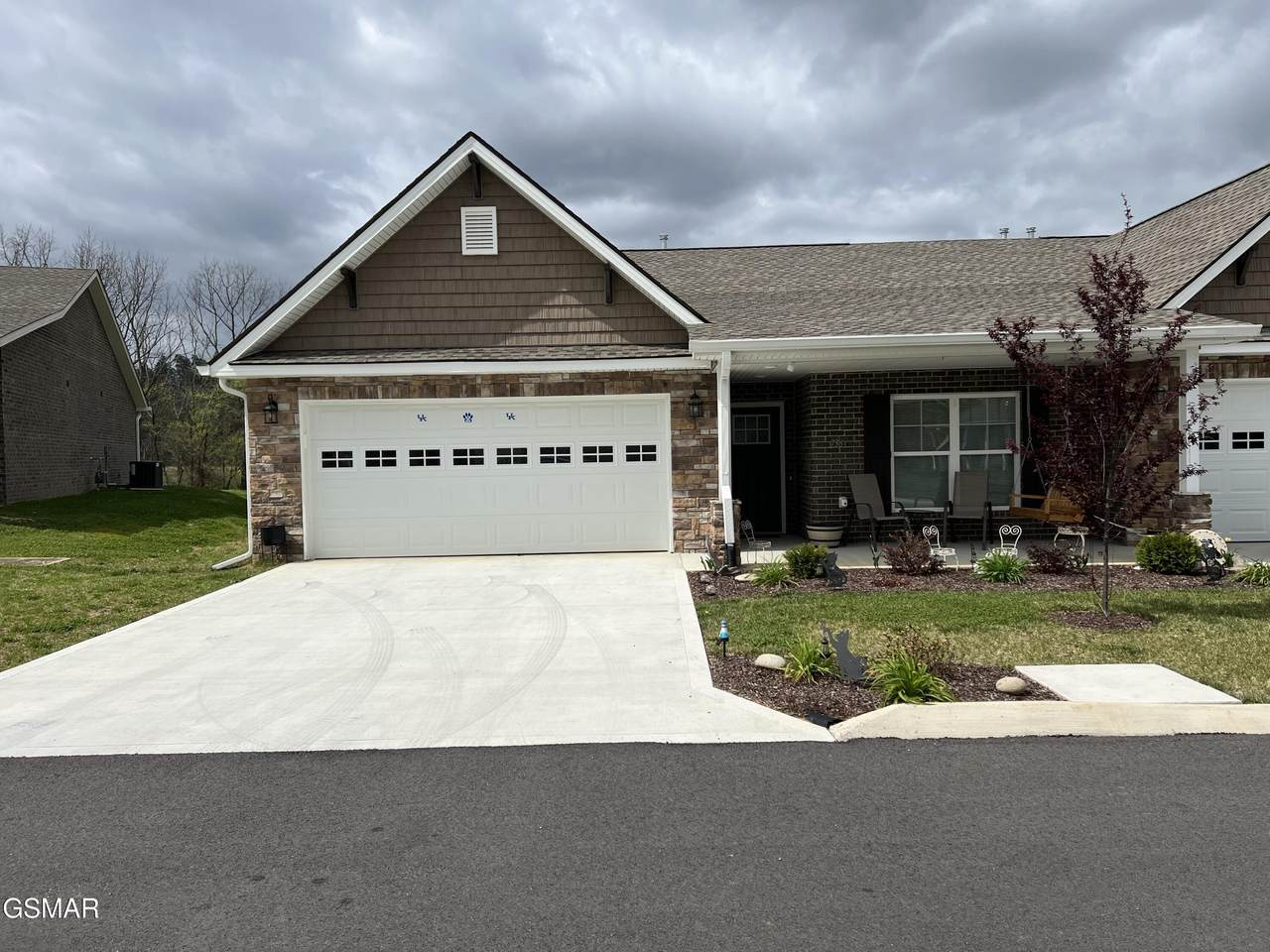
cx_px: 635
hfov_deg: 67.3
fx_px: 954
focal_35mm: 26
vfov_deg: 53.1
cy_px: 476
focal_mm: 5.7
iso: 50
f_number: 1.5
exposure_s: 1/10309
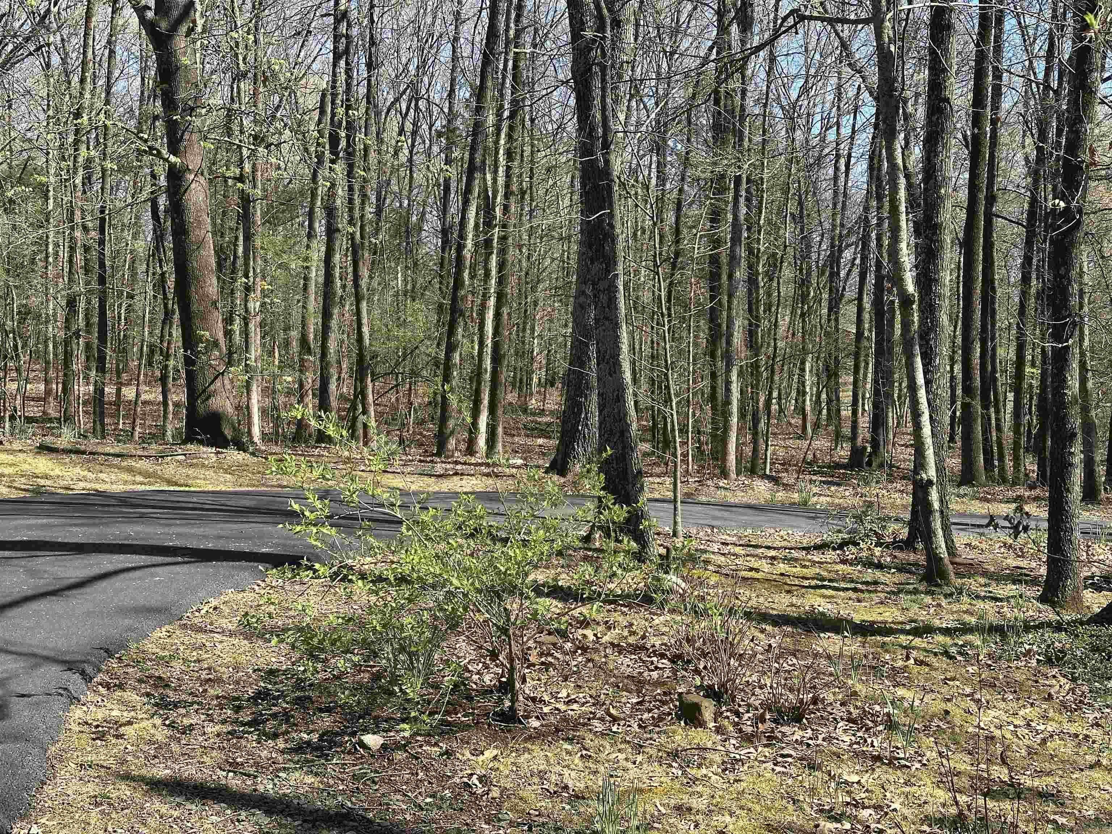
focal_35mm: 48
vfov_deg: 30.3
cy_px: 417
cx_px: 556
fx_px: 1542
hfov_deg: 39.7
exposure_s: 1/1199
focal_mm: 6.86
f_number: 1.78
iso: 64
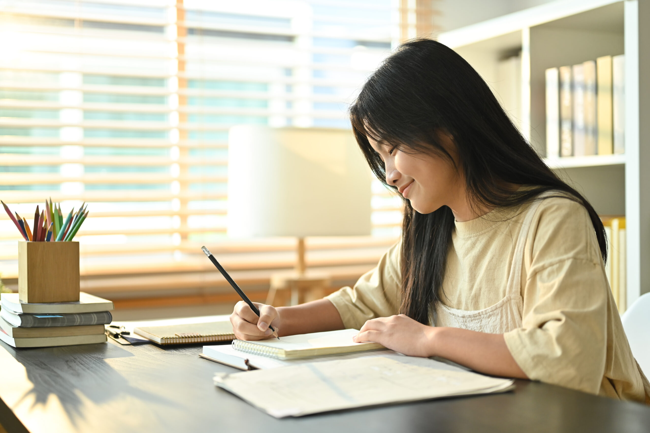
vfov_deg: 27.0
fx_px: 903
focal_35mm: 50
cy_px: 216
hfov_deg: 39.6
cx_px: 325
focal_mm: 50
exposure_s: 1/200
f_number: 2
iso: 400
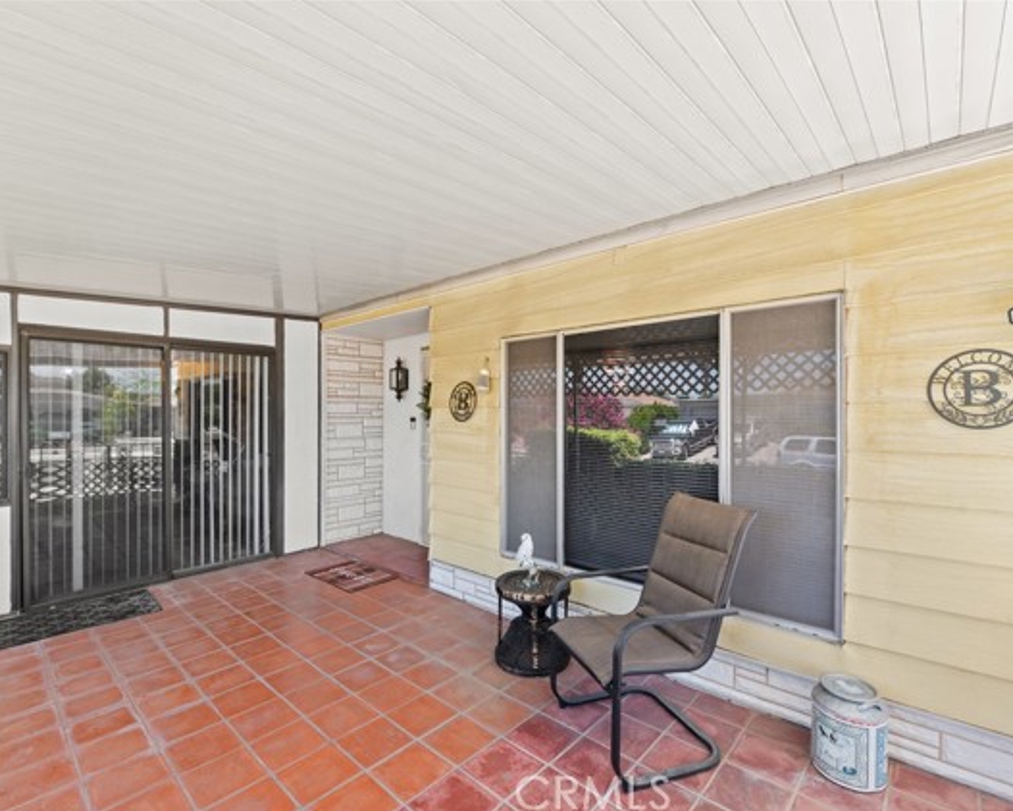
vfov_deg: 80.4
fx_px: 480
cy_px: 409
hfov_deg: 93.1
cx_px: 505
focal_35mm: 16
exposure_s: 1/10
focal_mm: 14
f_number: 8
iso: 80
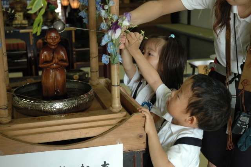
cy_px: 84
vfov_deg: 23.7
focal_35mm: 57
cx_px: 126
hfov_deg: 35.1
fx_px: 397
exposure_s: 1/30
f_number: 4.2
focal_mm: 38
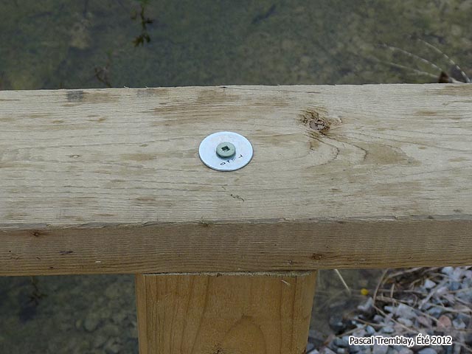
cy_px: 177
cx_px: 236
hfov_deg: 25.7
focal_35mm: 76
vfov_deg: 19.4
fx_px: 1036
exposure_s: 1/200
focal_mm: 7.6
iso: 100
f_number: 4
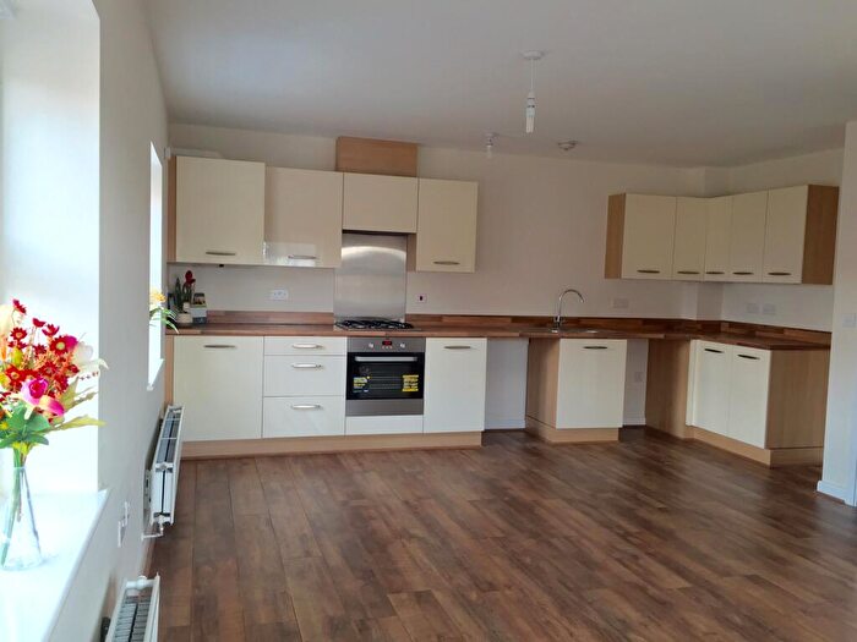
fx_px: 718
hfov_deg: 61.7
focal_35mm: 29
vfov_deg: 48.2
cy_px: 321
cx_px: 428
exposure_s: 1/33
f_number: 2.2
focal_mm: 4.15
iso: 50
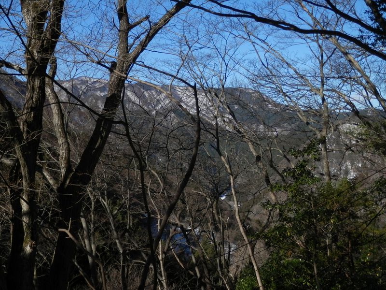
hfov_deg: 50.1
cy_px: 145
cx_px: 193
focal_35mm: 37
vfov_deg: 38.7
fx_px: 413
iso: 80
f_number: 10.1
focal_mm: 6.6
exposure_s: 1/125
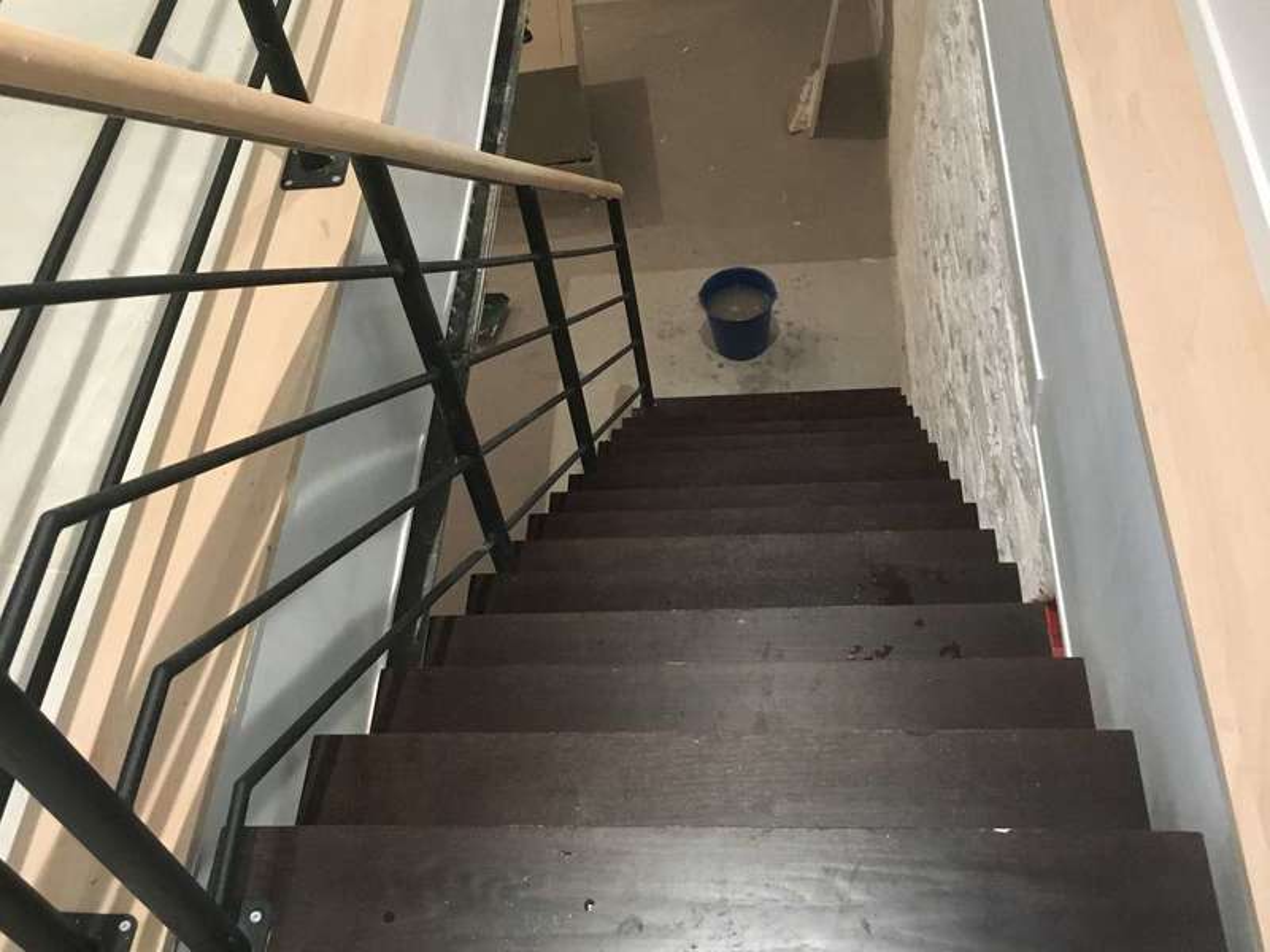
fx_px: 1064
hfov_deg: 61.7
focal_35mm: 29
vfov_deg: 48.2
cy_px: 476
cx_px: 635
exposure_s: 1/25
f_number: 2.2
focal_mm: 4.15
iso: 200
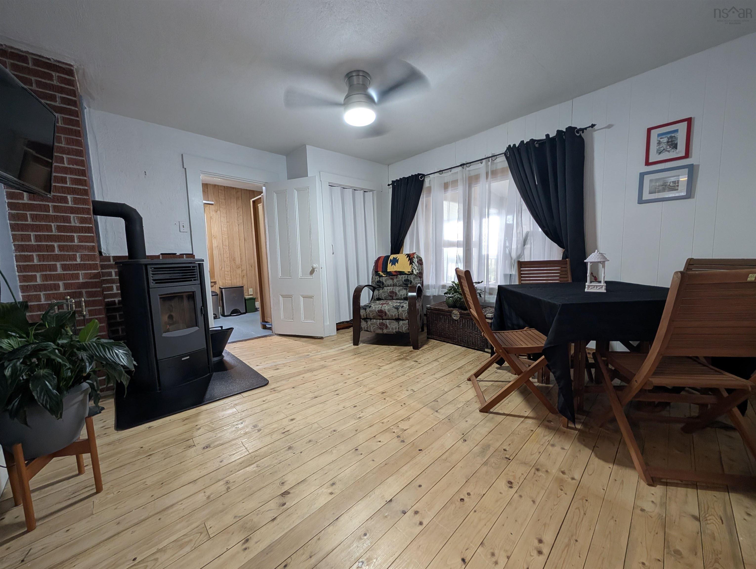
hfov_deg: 110.5
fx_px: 262
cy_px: 284
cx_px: 378
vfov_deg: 94.6
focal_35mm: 12
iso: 63
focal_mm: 2.02
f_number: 1.7
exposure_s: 1/24
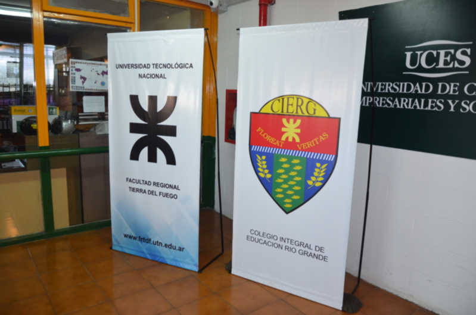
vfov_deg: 47.7
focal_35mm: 27
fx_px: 356
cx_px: 238
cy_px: 158
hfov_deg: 67.5
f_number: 3.5
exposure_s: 1/60
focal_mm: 18
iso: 800
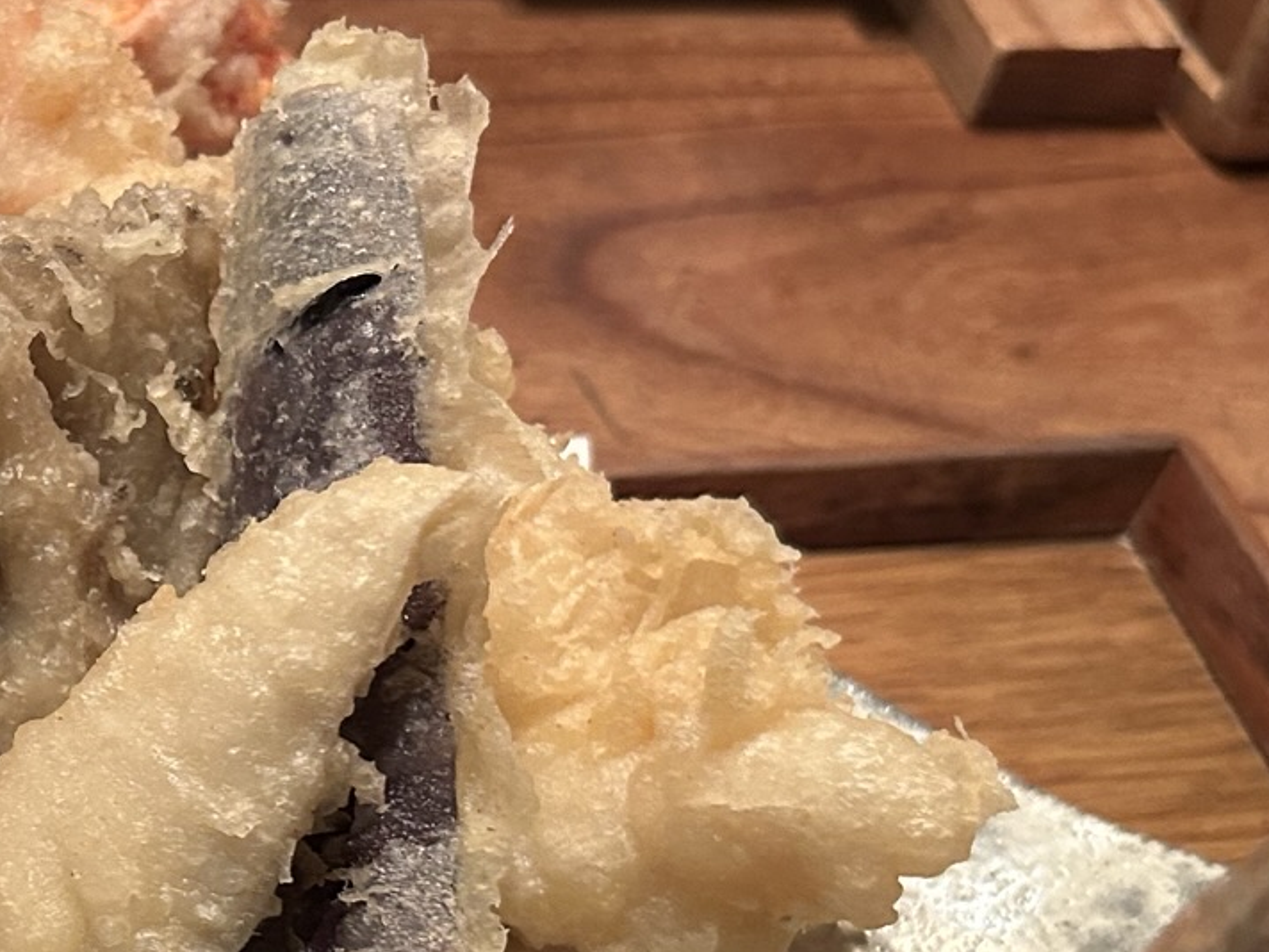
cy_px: 838
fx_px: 2676
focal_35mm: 73
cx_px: -16
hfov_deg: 25.3
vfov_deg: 19.8
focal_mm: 5.7
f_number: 1.5
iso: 500
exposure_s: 1/33
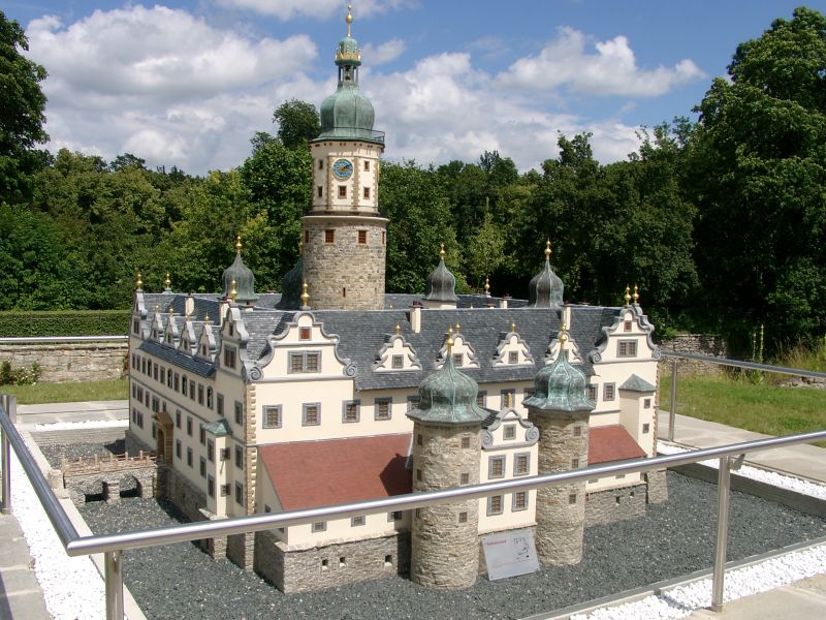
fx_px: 811
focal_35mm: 34
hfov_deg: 54.0
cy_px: 310
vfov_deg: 41.8
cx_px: 413
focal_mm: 7.13
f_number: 5.6
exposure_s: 1/593
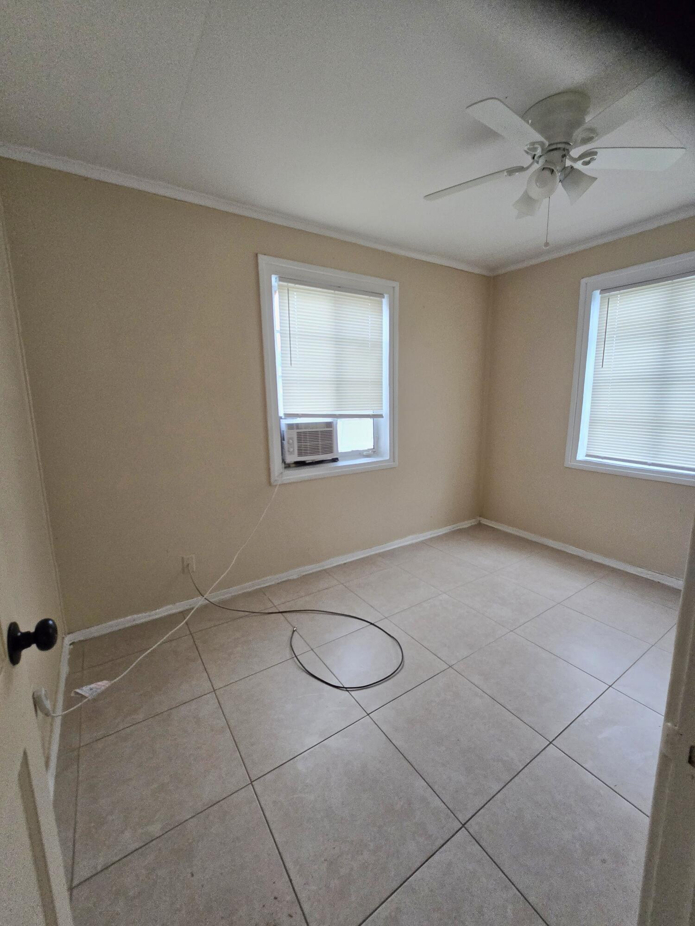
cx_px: 348
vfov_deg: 106.2
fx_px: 348
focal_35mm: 13
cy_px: 463
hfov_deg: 89.9
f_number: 2.2
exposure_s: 1/100
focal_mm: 2.2
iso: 320
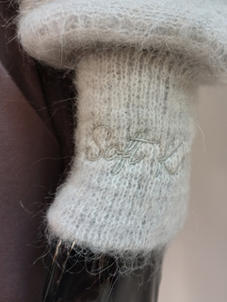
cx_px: 153
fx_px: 306
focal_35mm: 35
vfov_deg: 52.4
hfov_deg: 40.2
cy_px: 130
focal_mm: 4.71
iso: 541
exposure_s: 1/50.1
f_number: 1.7
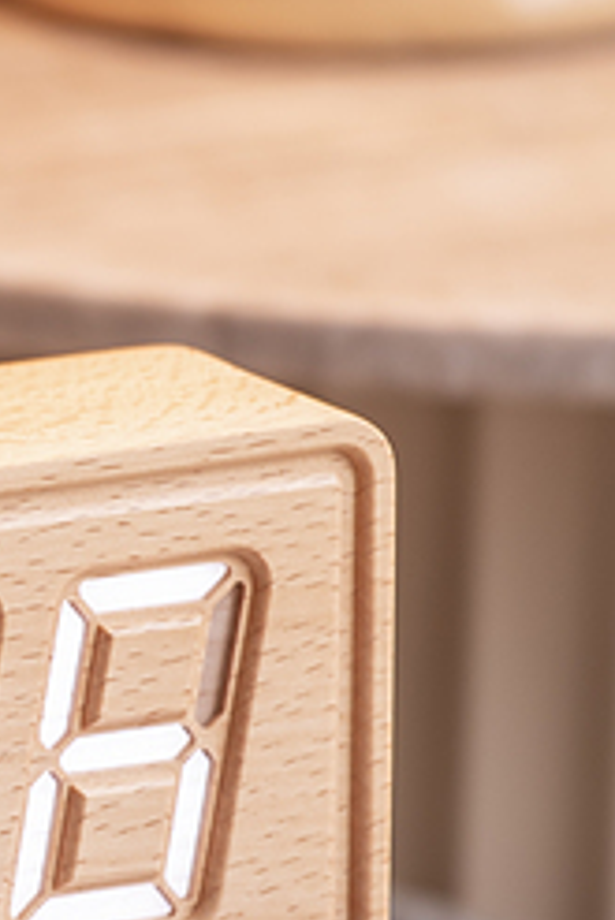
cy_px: 635
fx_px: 17937
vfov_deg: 2.9
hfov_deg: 2.0
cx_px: -423
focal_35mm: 701
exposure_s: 1/6
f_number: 4
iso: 100
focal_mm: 200
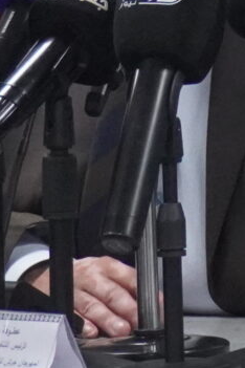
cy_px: -176
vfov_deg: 4.9
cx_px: 935
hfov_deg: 3.2
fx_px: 4246
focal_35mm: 416
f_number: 5.6
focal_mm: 38
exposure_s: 1/160
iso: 2000
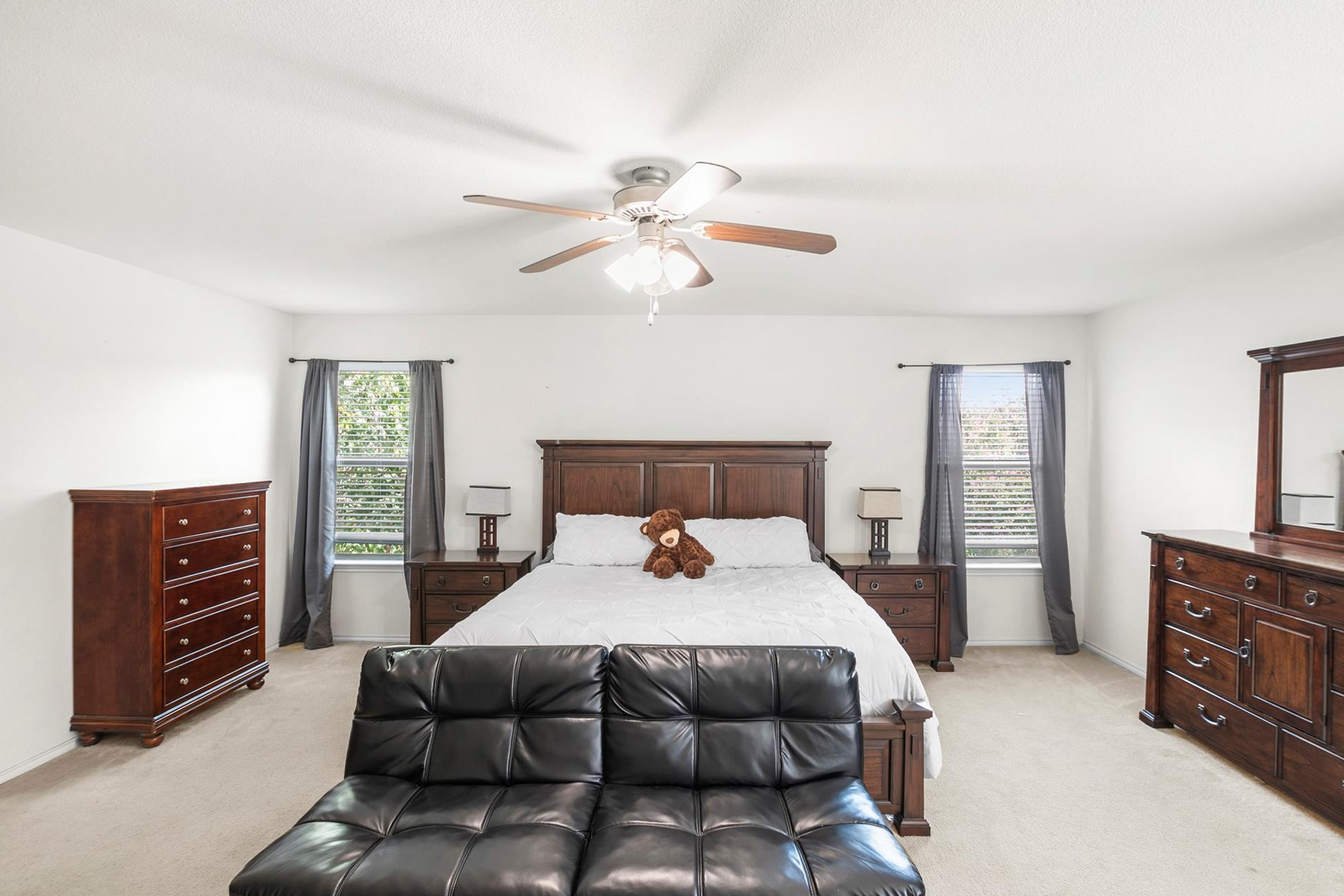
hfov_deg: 96.7
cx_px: 701
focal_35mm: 16
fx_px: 597
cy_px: 466
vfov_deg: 73.7
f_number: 5.6
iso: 100
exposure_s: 2.5
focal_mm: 10
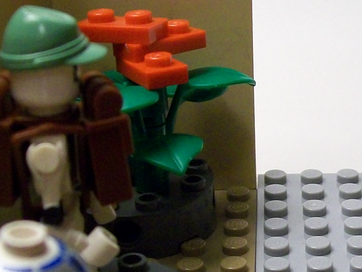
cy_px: 196
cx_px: 343
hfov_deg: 20.3
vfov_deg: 15.7
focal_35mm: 94
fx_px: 983
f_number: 2.7
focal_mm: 6
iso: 160
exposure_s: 1/40
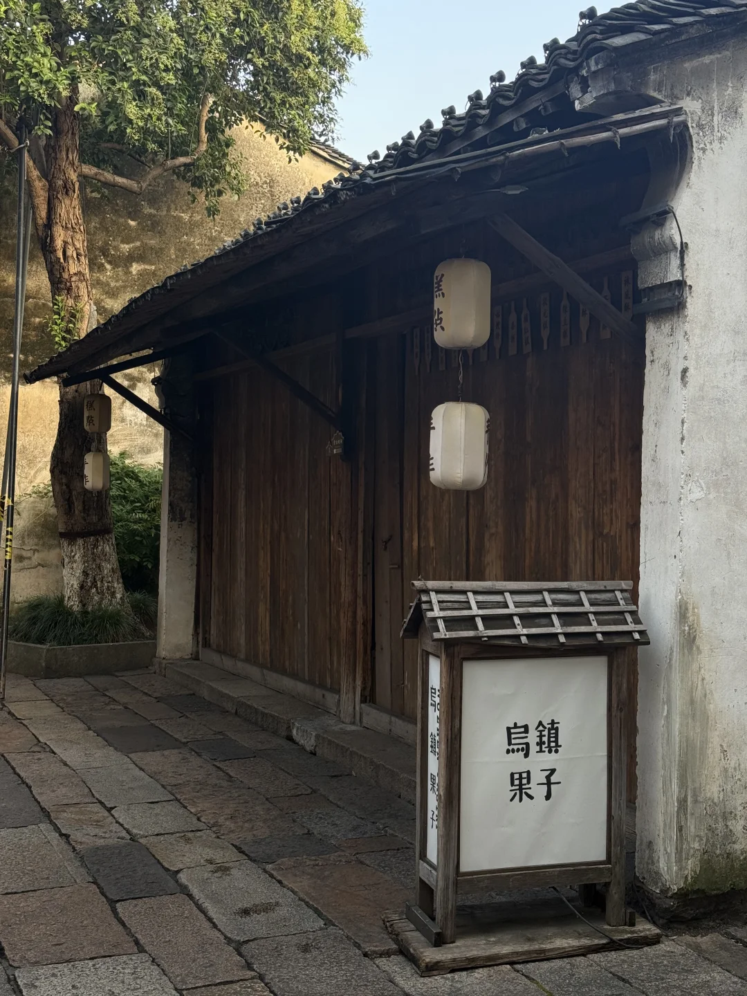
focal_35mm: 48
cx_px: 374
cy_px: 498
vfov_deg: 39.7
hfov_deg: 30.3
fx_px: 1381
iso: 64
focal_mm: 6.76
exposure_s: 1/135
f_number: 1.78
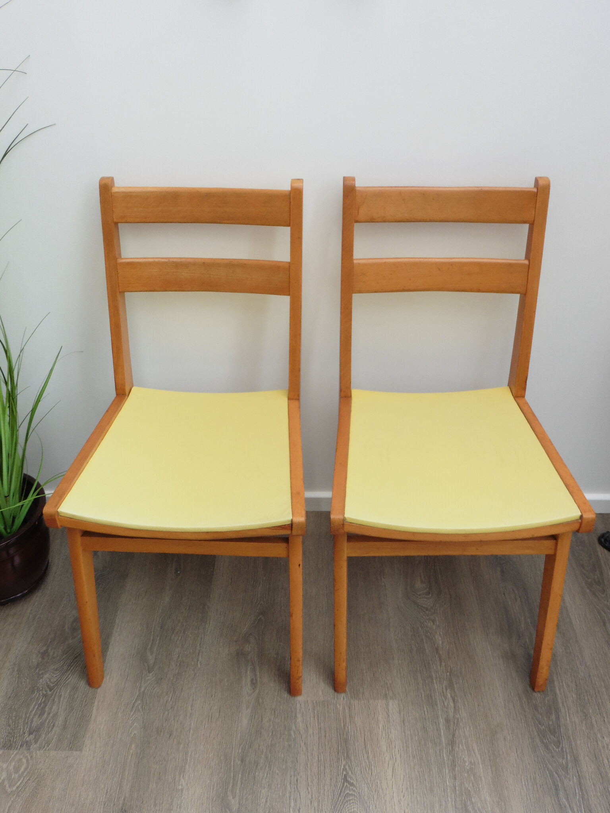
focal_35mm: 30
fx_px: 705
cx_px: 305
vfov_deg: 60.0
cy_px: 406
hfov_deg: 46.8
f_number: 3.6
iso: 100
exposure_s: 1/200
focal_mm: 5.4
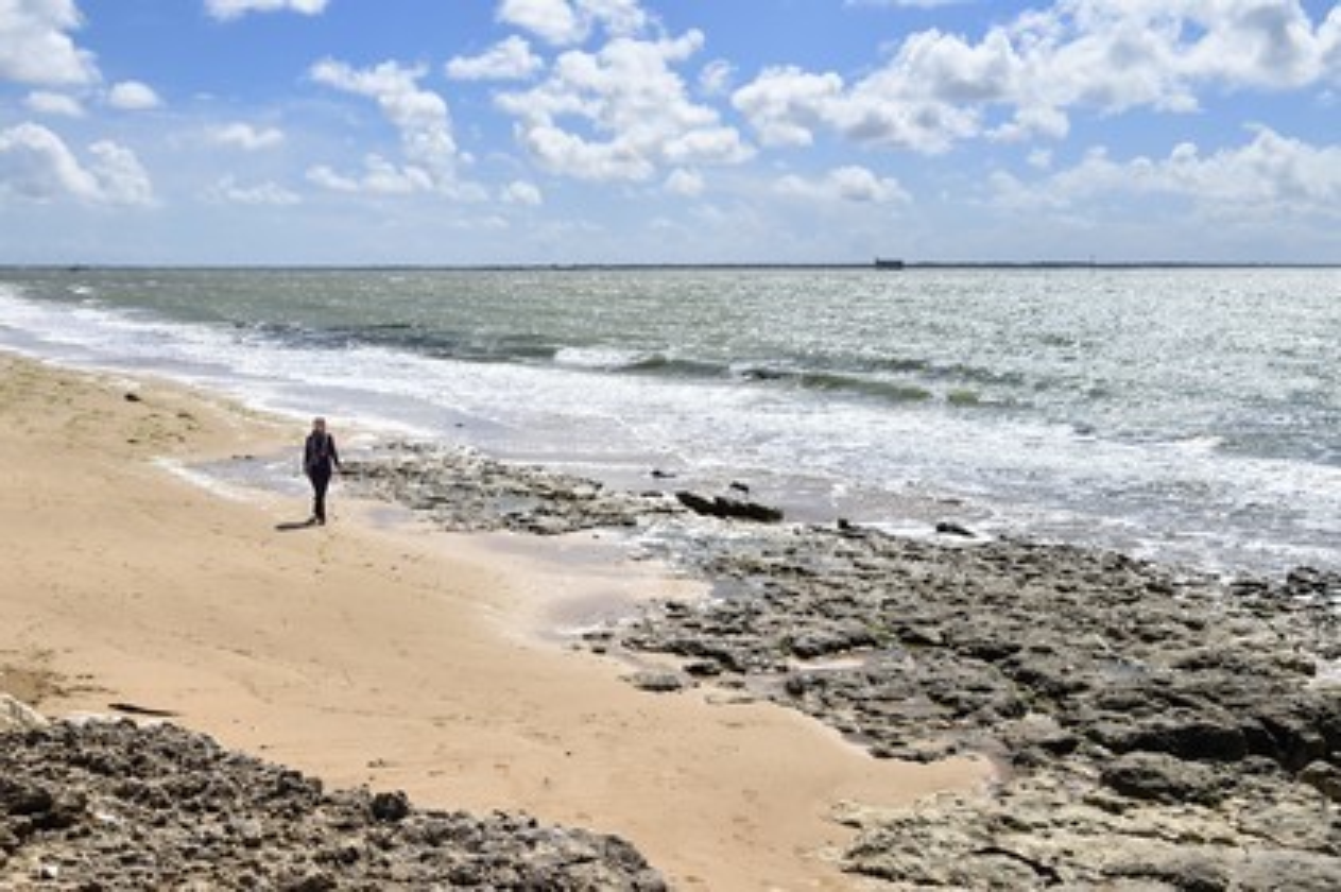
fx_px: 1414
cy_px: 446
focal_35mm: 38
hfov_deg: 50.7
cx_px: 670
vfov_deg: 35.0
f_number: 13
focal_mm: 38
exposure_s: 1/500
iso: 200
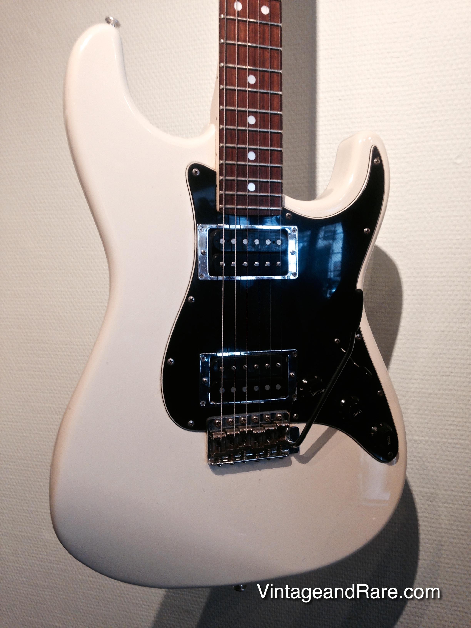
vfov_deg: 55.4
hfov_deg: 42.9
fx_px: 599
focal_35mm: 33
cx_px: 236
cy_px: 314
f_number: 2.4
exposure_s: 1/20
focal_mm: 4.12
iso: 64
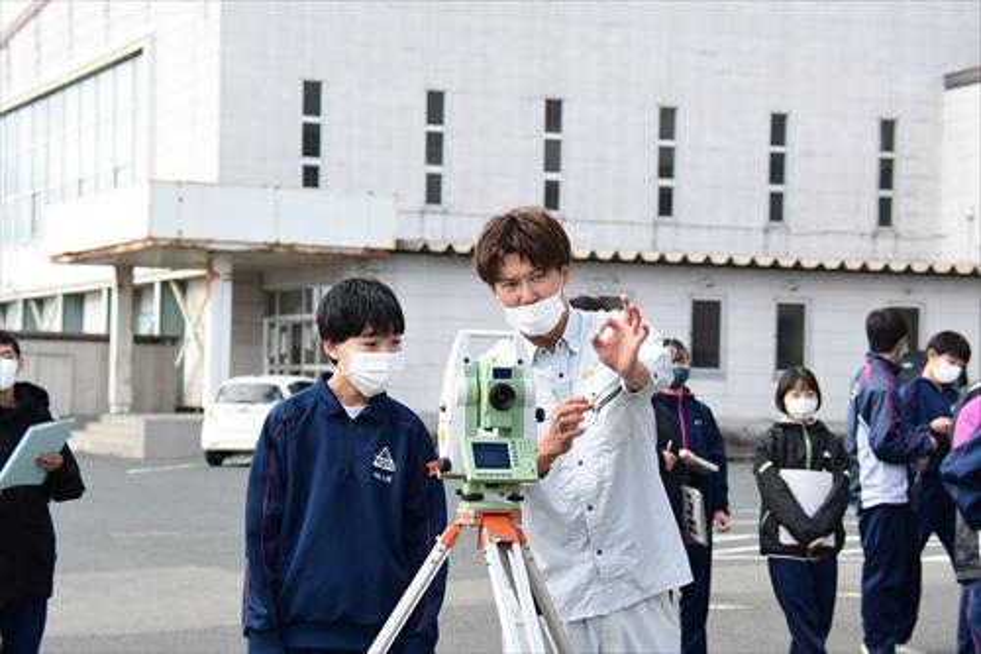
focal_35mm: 90
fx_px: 2452
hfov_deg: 22.6
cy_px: 327
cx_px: 490
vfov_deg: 15.2
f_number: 5.3
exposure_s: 1/640
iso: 500
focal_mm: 60
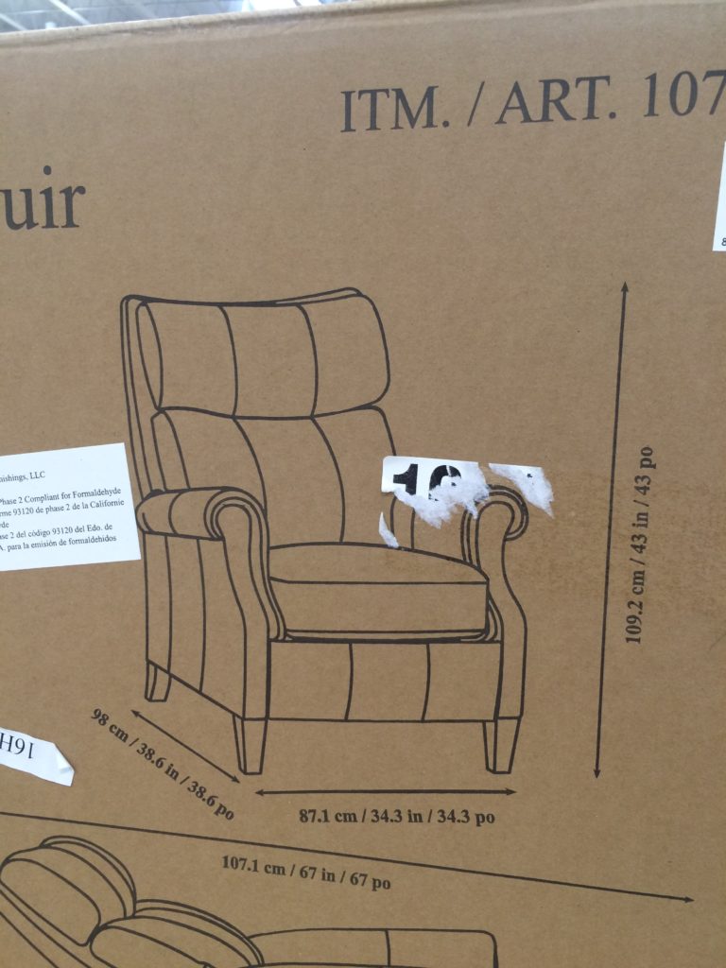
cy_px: 484
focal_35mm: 29
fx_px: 811
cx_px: 363
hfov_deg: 48.2
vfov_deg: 61.7
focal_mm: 4.15
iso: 125
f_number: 2.2
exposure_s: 1/30
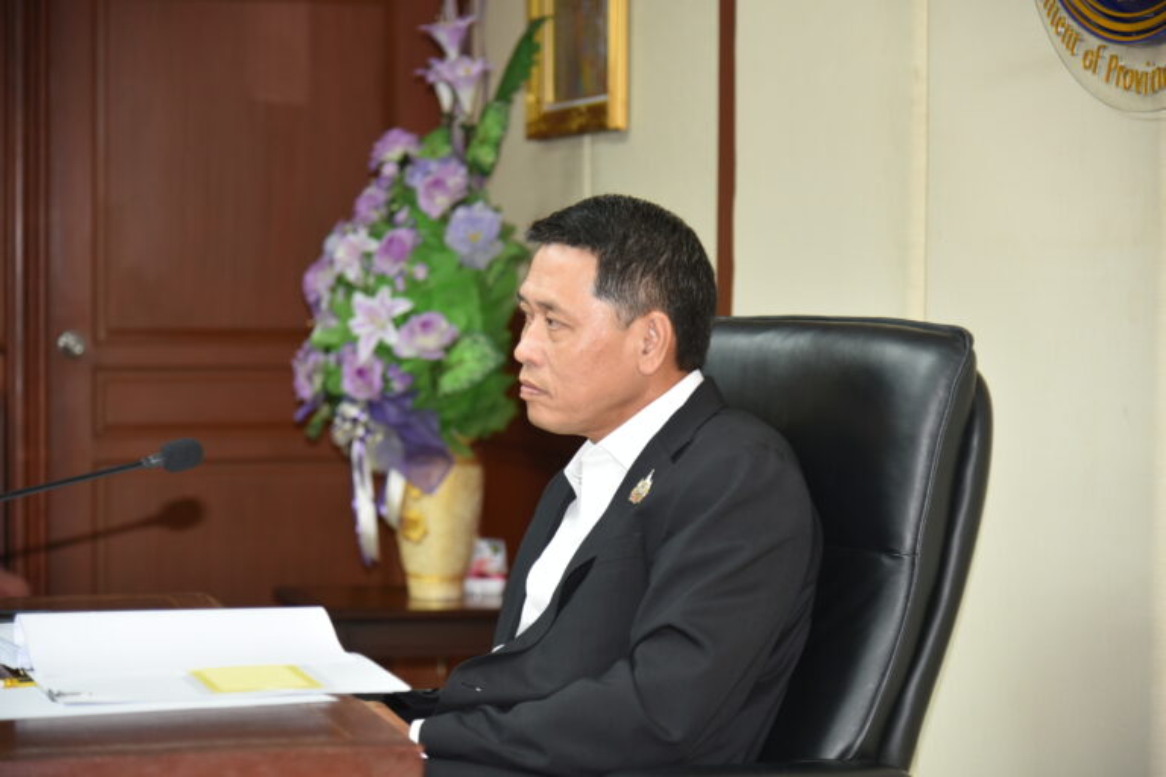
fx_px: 2753
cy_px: 388
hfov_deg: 23.9
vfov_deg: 16.1
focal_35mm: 85
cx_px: 583
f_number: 4
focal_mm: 85
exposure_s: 1/60
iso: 800
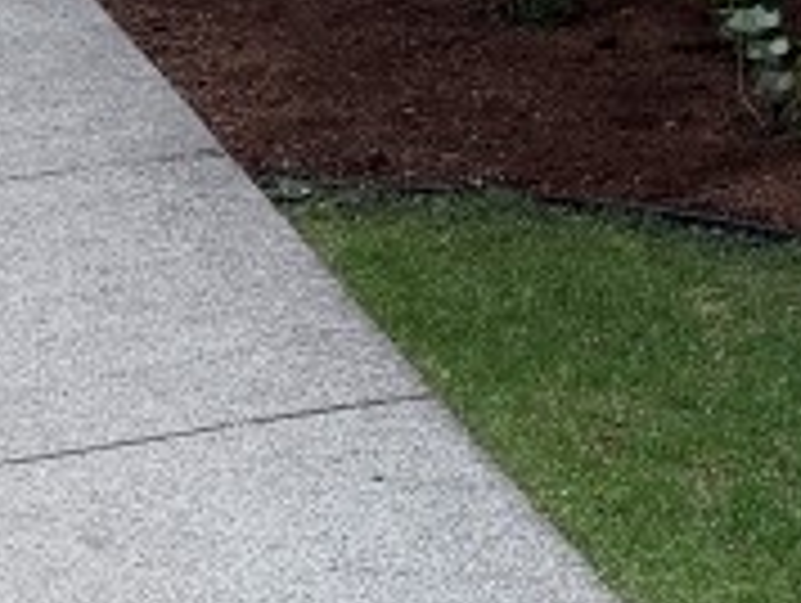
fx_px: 3198
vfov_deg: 10.1
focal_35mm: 138
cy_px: -526
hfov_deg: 12.3
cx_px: 1688
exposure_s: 1/1337
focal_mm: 6.76
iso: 100
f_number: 1.78
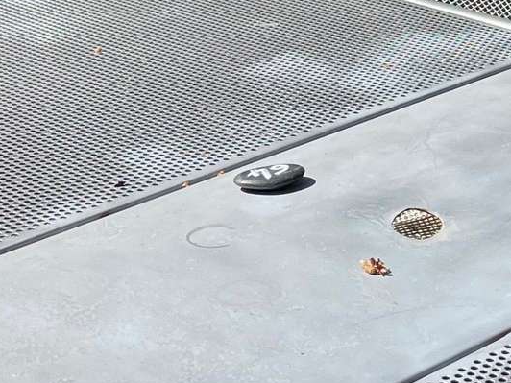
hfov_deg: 19.2
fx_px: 1476
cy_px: -188
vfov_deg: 13.9
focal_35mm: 100
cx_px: 486
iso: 32
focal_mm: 4.2
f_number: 1.6
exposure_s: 1/2959
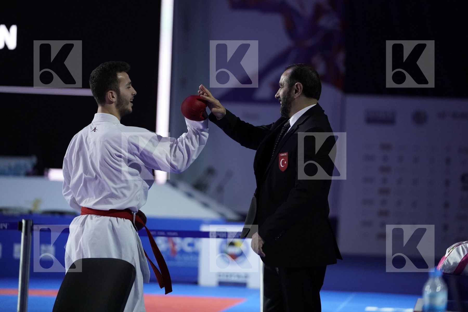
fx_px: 1898
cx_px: 234
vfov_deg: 9.4
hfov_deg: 14.1
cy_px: 156
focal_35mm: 146
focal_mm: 146
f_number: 2.8
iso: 6400
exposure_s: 1/1000
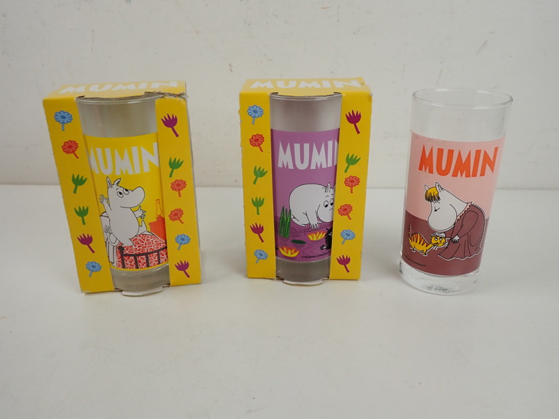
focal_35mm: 30
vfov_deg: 46.8
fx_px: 484
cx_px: 280
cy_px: 210
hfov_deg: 60.0
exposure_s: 1/125
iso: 100
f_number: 2.3
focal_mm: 5.4
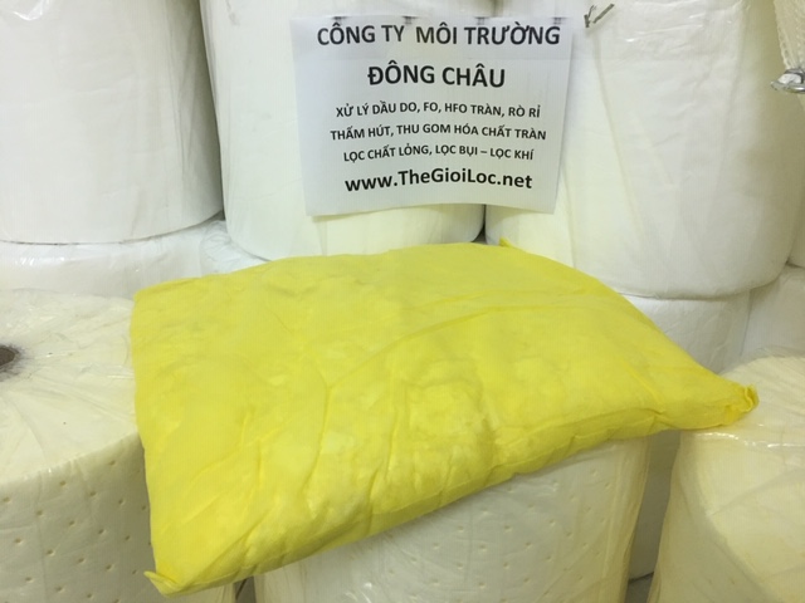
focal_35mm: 29
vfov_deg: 48.2
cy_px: 302
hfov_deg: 61.7
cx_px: 402
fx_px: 674
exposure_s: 1/17
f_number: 2.2
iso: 64
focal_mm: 4.15
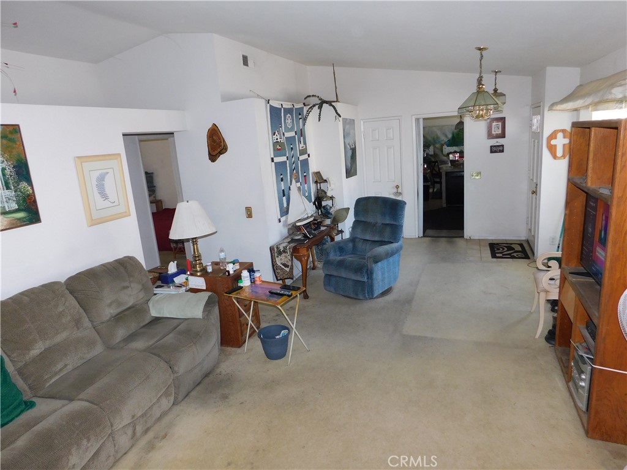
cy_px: 235
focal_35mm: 23
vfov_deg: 58.9
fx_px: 417
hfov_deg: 73.9
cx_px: 314
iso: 200
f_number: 3
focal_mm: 4
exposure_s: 1/30
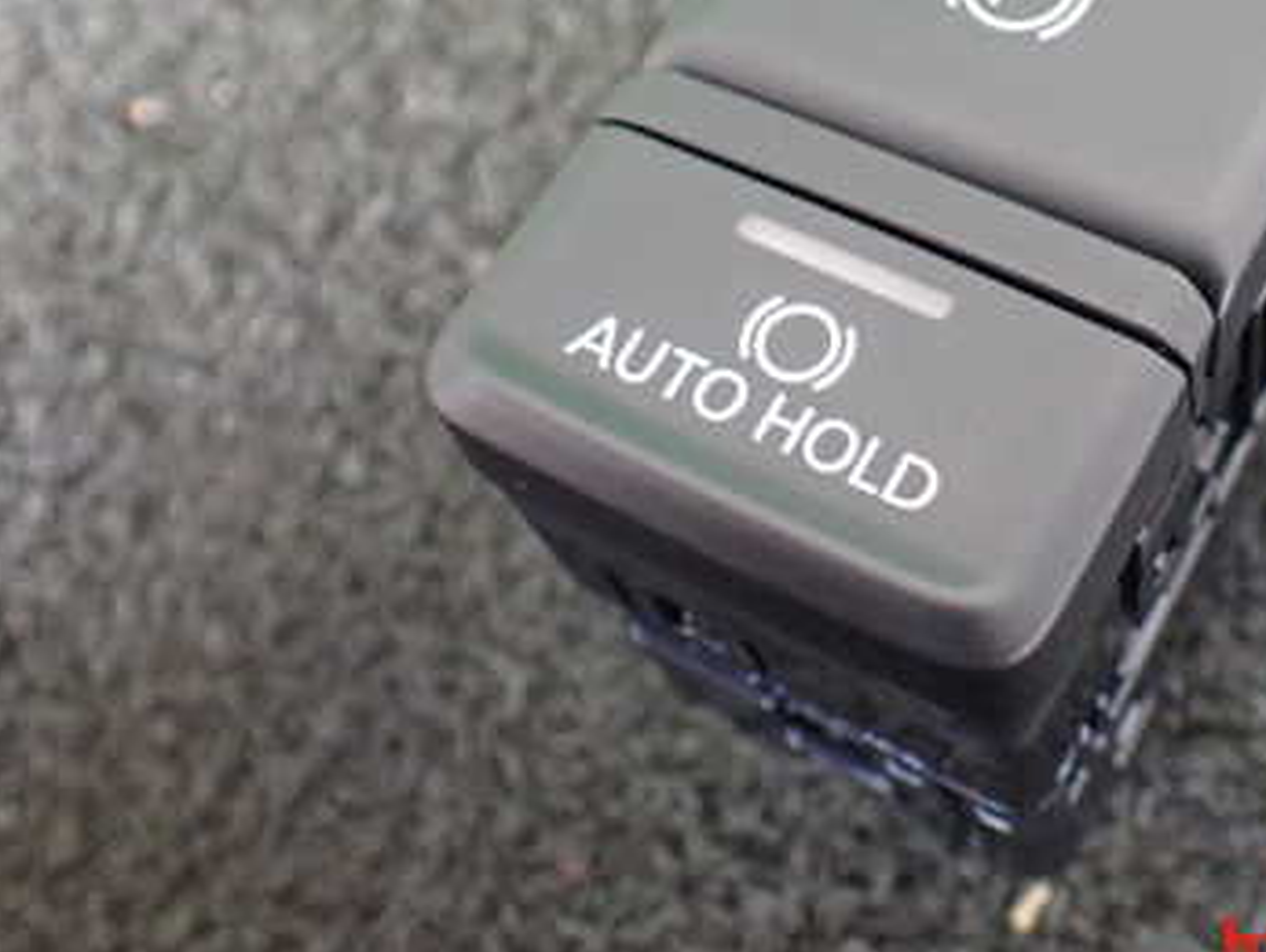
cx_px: 951
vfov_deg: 27.4
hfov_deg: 35.9
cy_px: 176
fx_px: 1903
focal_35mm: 52
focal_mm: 5.4
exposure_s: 1/50
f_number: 2.3
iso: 800
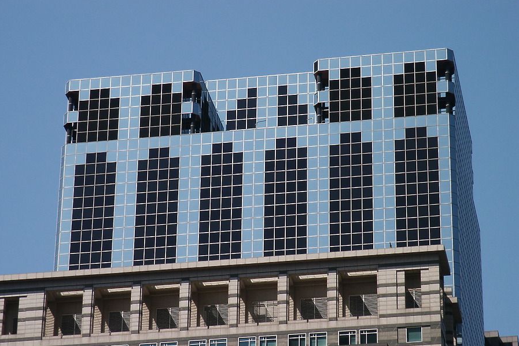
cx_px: 259
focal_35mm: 145
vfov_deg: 9.5
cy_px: 181
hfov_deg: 14.2
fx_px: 2090
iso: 64
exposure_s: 1/250
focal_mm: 28.22
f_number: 8
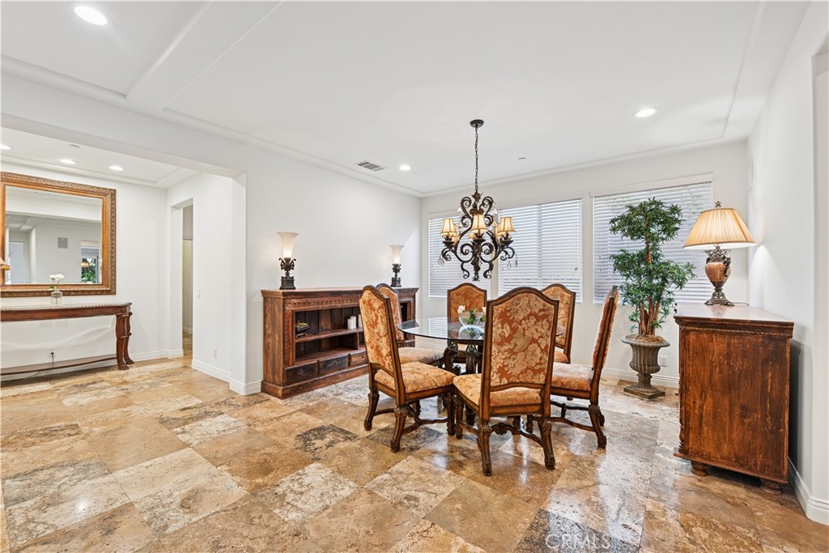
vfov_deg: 77.3
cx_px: 414
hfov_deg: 100.4
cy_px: 276
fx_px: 345
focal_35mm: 15
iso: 100
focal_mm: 15
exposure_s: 1/3.33
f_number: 8
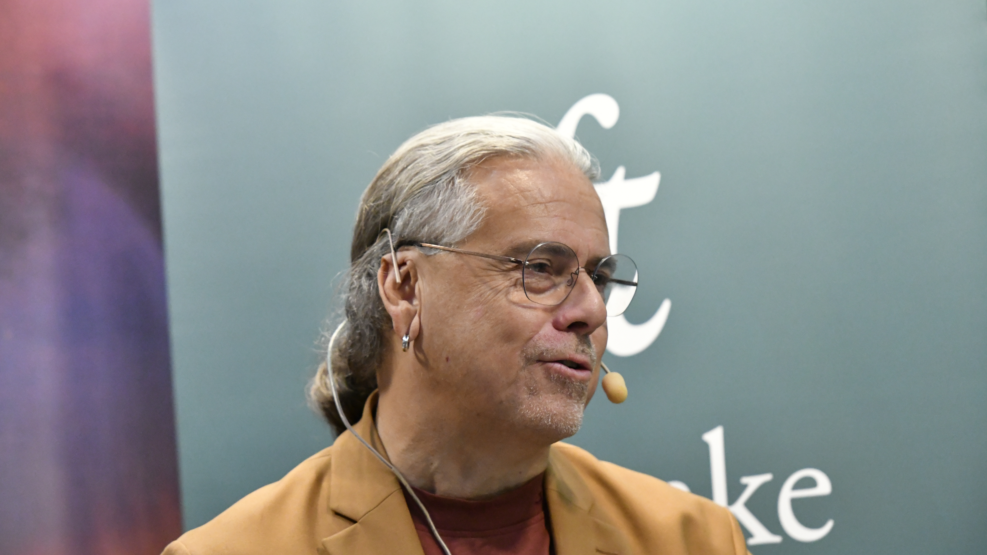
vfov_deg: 4.5
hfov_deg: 8.0
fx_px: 7014
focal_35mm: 268
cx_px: 494
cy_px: 302
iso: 6400
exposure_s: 1/2000
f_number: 2.8
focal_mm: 170
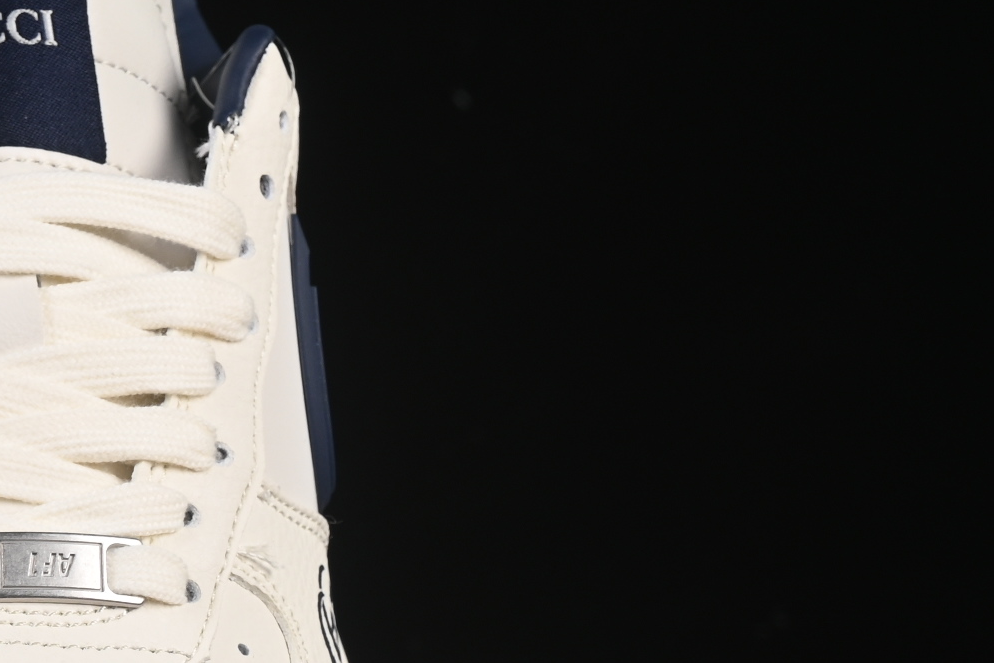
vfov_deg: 6.5
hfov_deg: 9.6
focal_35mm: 210
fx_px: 5799
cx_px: -297
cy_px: 698
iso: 160
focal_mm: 50
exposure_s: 1/80
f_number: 8
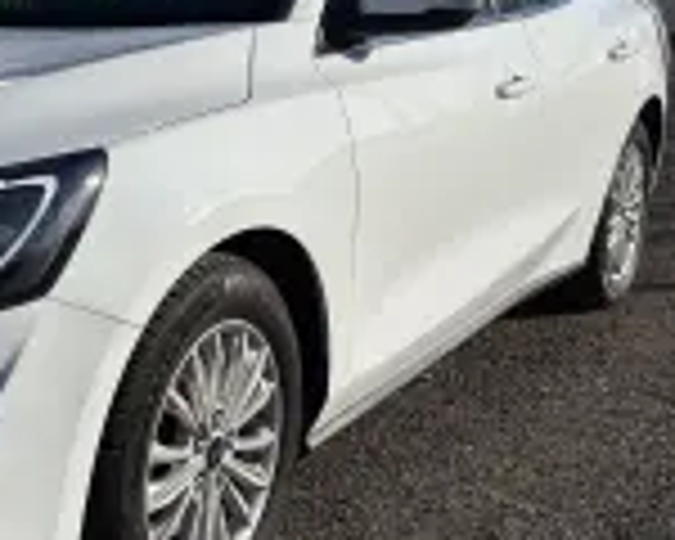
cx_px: -32
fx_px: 1219
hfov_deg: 28.6
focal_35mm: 61
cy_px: 238
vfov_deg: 25.0
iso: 50
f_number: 1.6
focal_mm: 5.96
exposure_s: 1/6993
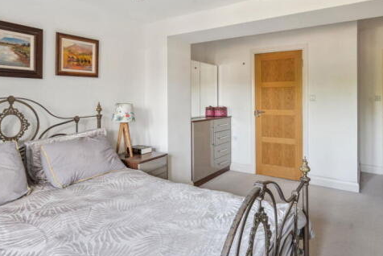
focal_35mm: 22
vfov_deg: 56.8
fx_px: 234
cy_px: 101
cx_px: 214
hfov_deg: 78.2
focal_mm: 16
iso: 640
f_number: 10
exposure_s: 1/5
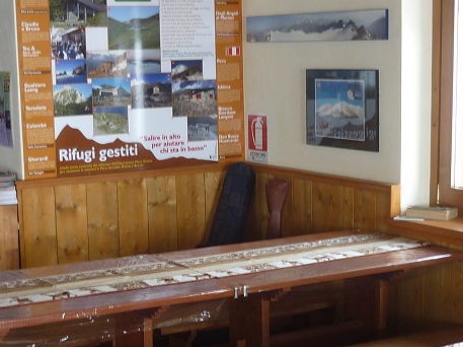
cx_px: 220
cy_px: 236
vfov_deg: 19.8
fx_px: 989
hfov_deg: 26.3
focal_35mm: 74
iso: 80
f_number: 2.8
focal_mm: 5.5
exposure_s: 1/50
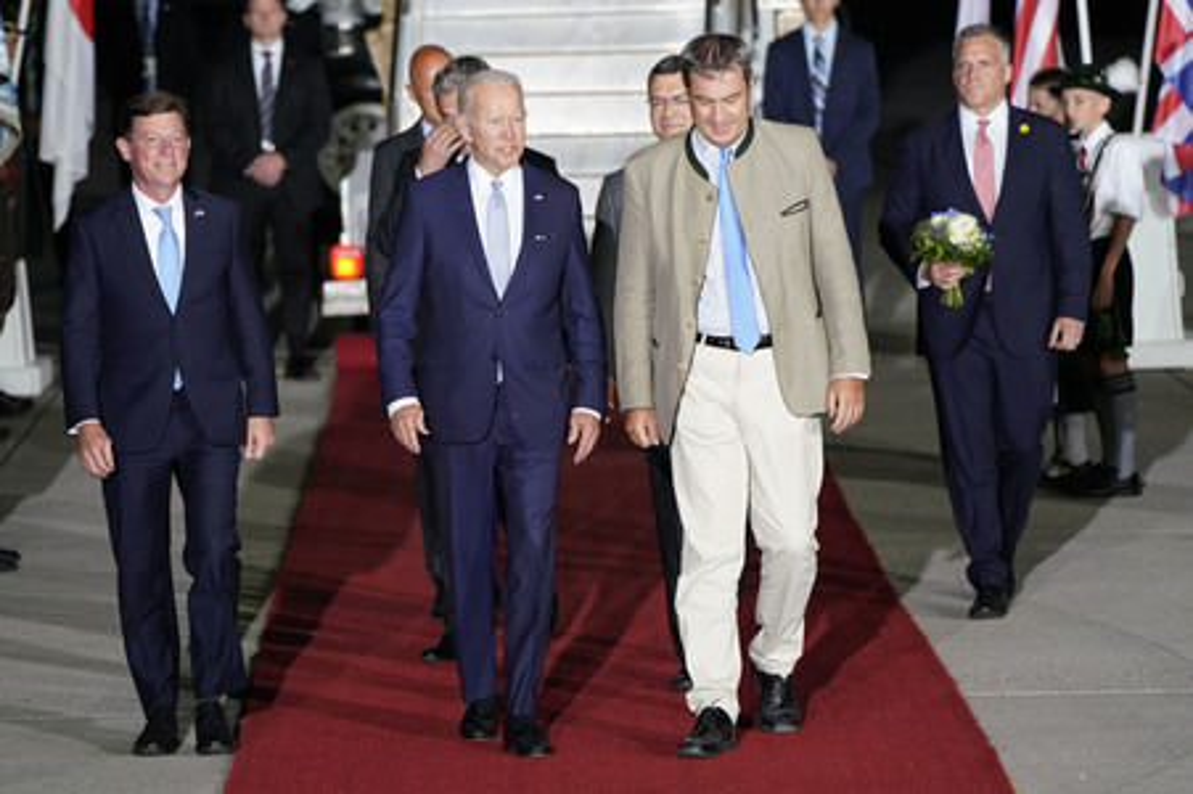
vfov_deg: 6.7
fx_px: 6821
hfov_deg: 10.0
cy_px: 397
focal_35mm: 206
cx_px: 596
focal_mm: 206
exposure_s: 1/250
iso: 2000
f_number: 5.6
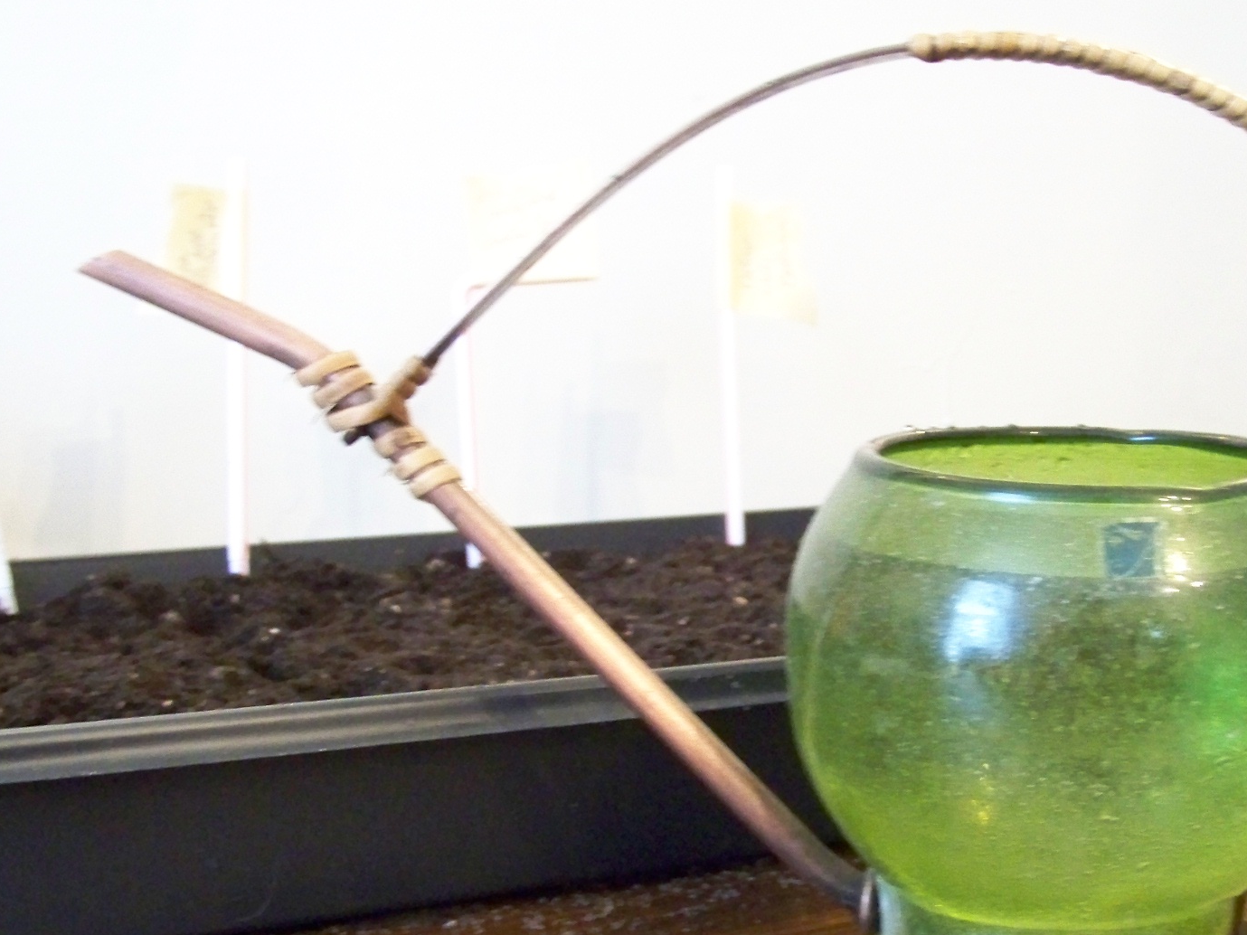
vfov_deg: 29.4
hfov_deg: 38.7
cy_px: 644
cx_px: 783
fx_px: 1765
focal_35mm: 49
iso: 800
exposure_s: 1/15
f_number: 2.8
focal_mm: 5.85
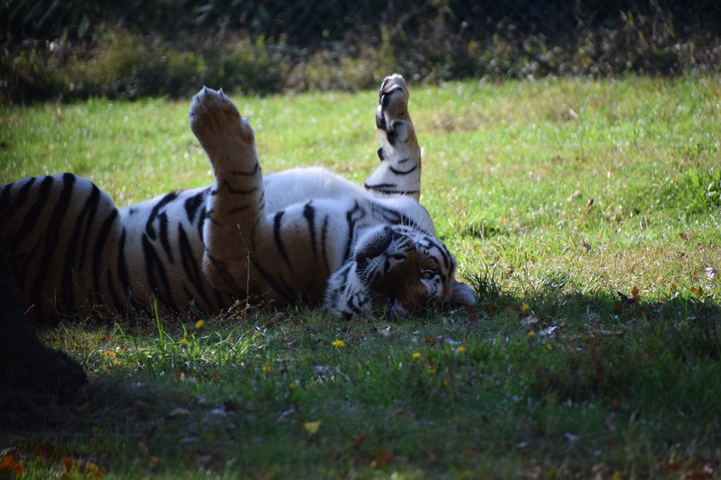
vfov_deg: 3.1
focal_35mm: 450
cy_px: 240
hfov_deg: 4.6
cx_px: 360
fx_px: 9012
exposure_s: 1/1000
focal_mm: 300
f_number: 6.3
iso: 800
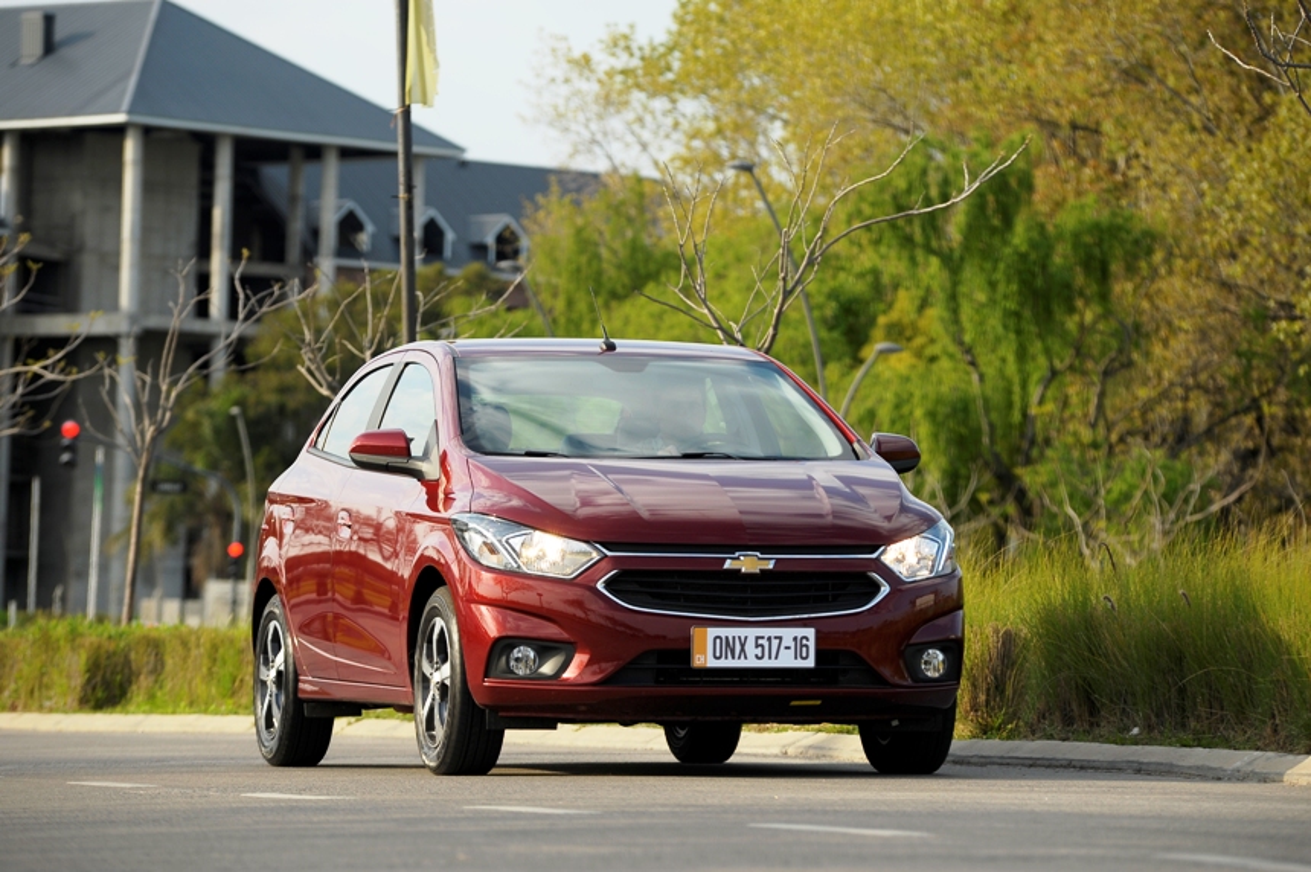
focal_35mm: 200
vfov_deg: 6.9
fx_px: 7278
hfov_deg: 10.3
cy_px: 436
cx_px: 656
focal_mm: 200
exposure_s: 1/500
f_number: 5.6
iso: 200
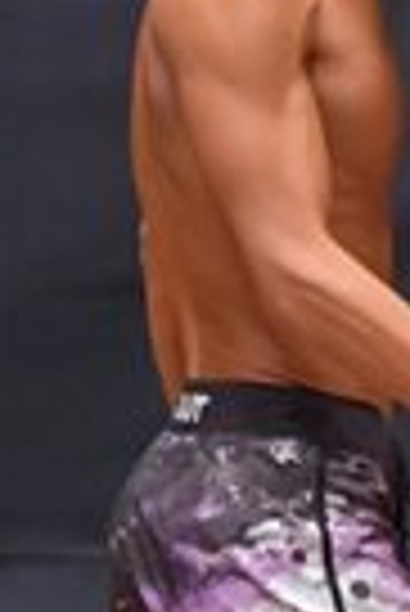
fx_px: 27569
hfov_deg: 0.9
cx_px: 322
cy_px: 526
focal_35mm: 1618
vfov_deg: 1.3
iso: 6400
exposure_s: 1/400
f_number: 5.6
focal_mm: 190
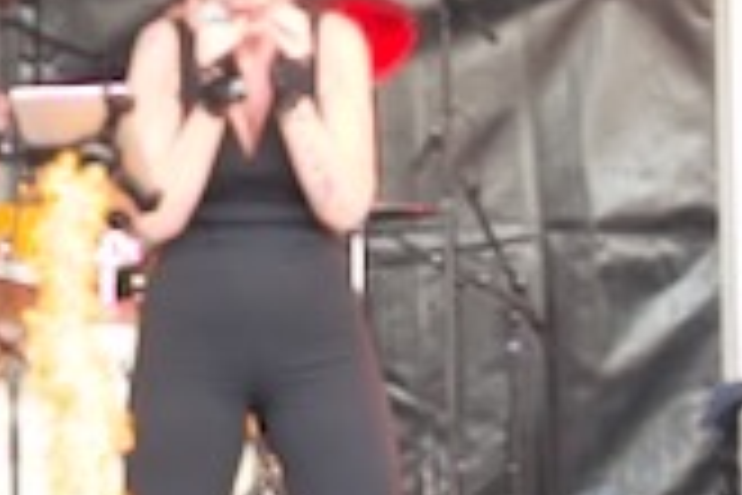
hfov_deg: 9.4
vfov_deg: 6.3
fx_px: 4472
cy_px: -72
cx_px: 27
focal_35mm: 217
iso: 100
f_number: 2.8
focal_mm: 10.18
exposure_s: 1/50
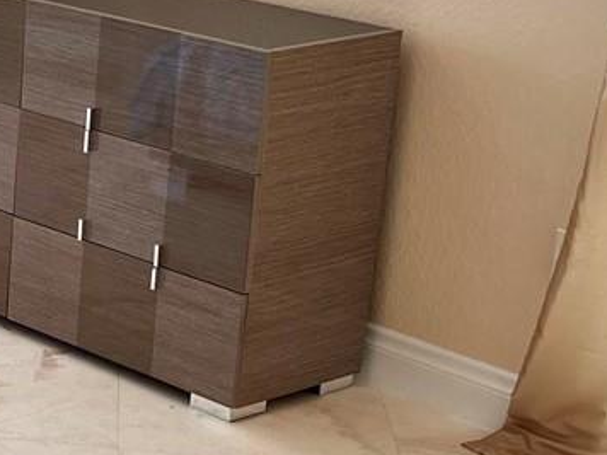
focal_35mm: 117
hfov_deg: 16.0
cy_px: 278
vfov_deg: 12.7
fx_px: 2052
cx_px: -160
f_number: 1.5
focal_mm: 5.7
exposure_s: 1/161
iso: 50
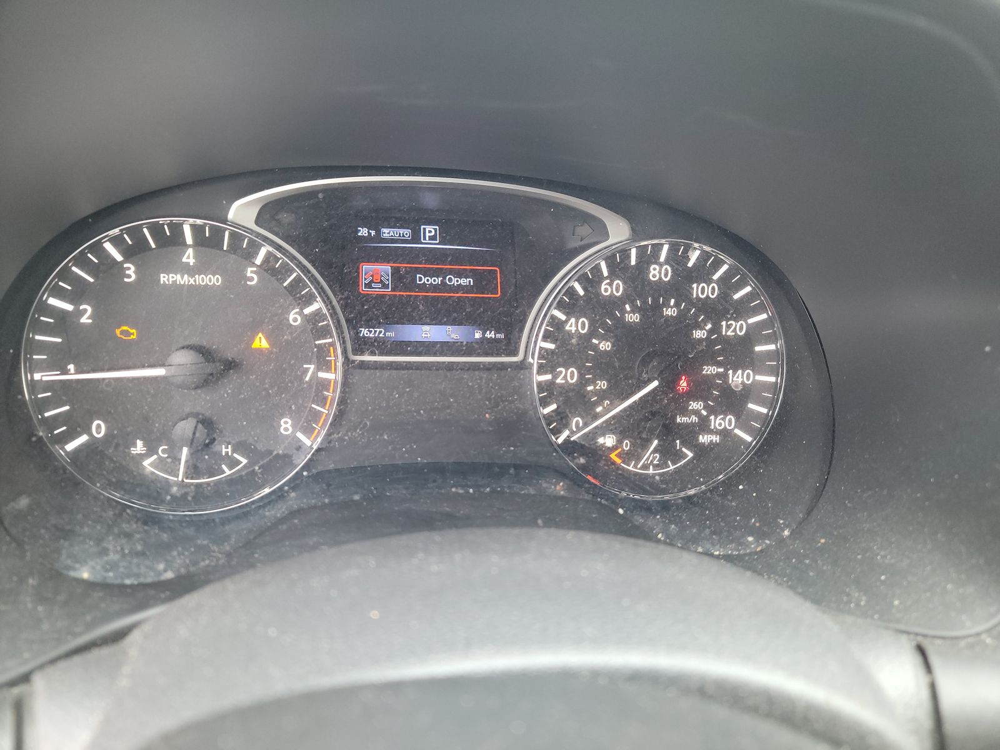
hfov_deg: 71.6
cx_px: 500
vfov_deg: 56.8
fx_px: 693
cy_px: 375
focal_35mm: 24
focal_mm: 6.7
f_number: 1.8
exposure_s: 1/59
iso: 603
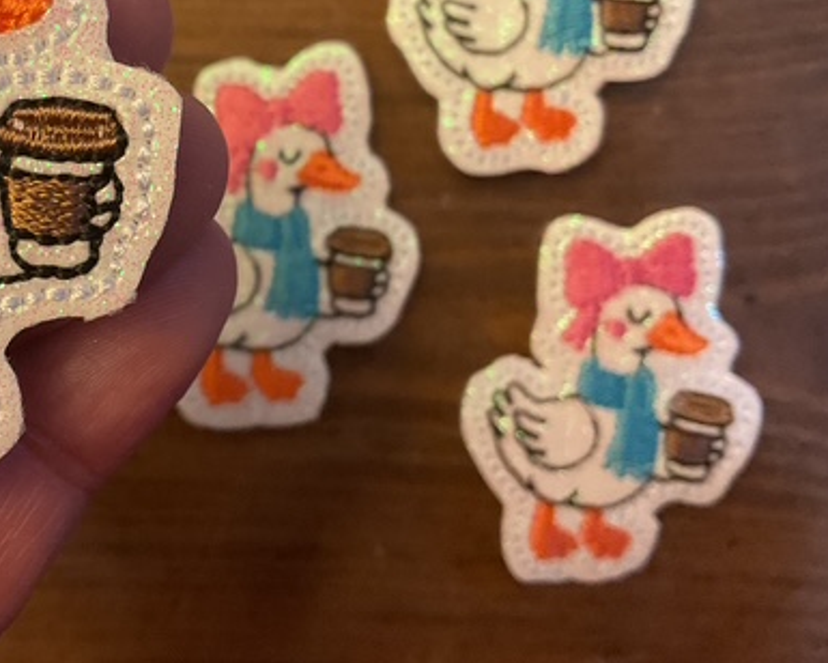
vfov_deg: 31.5
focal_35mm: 47
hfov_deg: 38.3
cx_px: 185
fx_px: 1152
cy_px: 164
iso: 250
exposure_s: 1/60
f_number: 1.8
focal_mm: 3
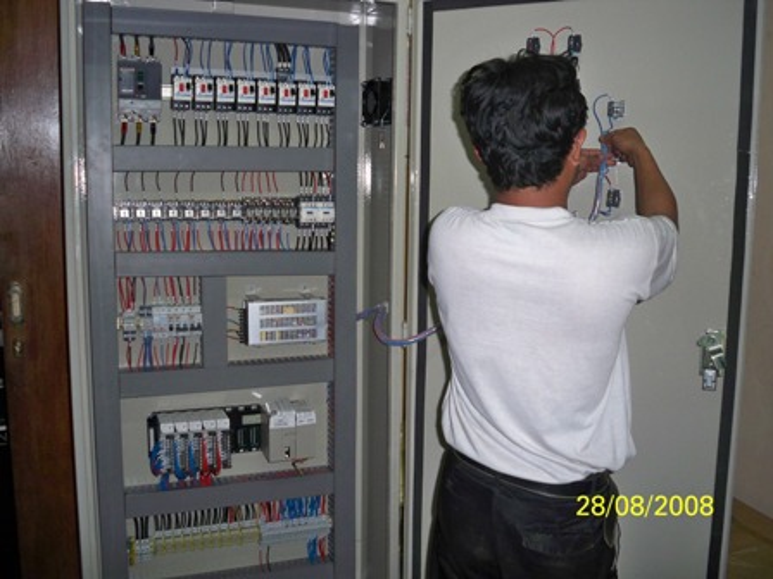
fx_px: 782
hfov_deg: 52.6
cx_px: 386
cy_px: 290
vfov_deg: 40.7
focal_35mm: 35
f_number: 3.1
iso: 200
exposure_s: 1/60
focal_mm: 6.3
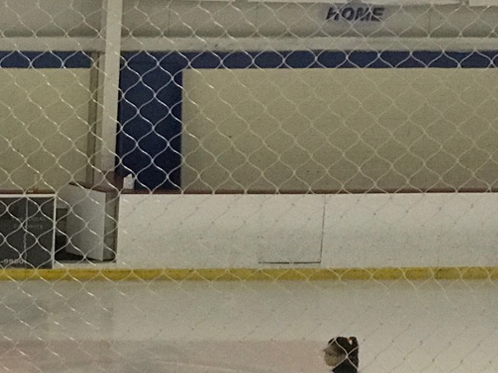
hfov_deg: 10.2
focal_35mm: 189
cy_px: 616
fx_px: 2718
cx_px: -197
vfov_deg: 7.7
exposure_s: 1/60
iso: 160
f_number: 2.8
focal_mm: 6.6
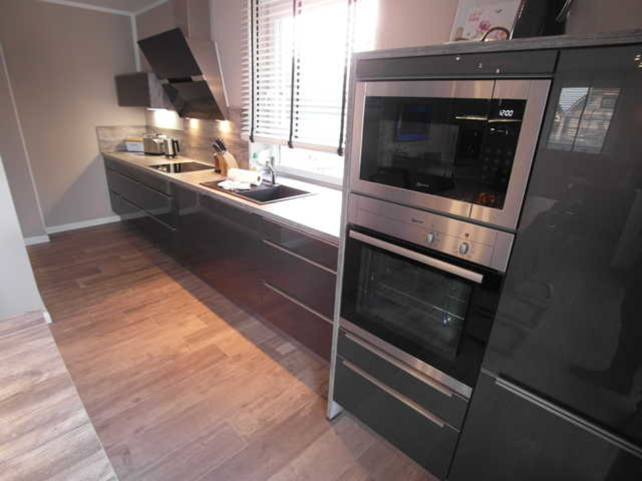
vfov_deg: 56.8
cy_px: 240
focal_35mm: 24
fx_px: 445
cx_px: 321
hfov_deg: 71.6
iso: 200
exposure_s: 1/30
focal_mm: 5.2
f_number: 2.3
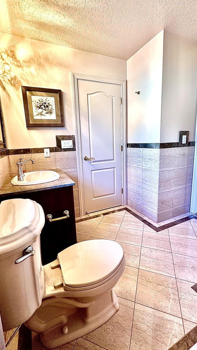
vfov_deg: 99.3
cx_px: 98
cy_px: 168
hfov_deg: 67.1
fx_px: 149
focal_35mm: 16
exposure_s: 1/60
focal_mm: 2.22
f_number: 2.2
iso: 160
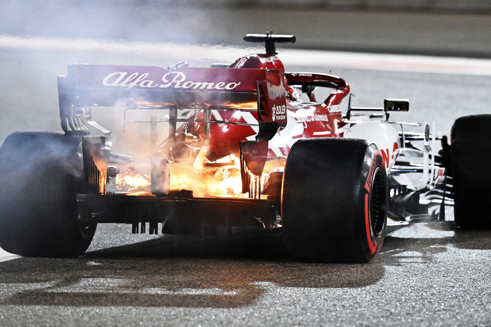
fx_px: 6819
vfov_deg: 2.7
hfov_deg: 4.1
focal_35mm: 500
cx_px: 246
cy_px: 164
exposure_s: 1/5000
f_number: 5.6
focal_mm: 500
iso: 16000
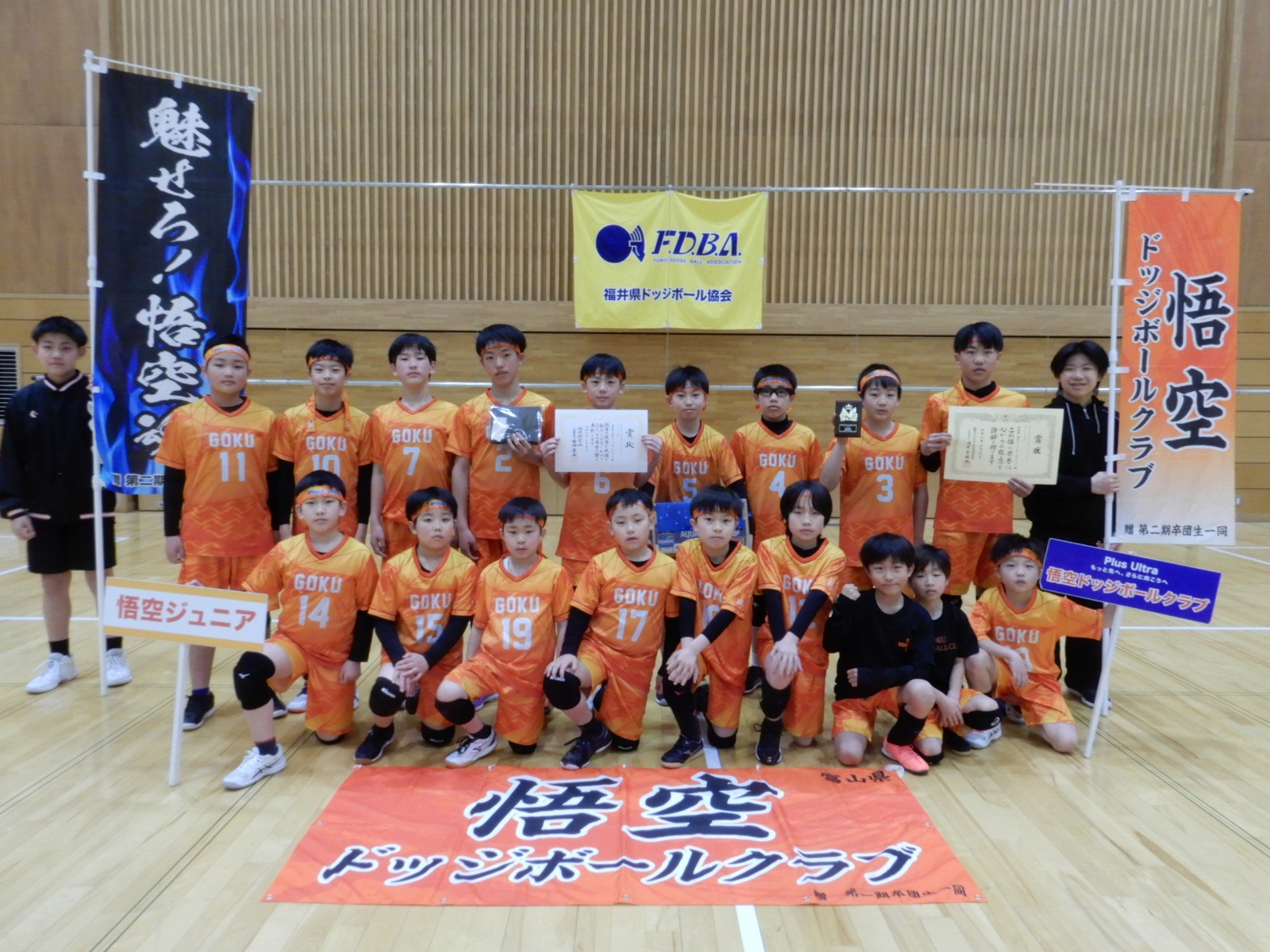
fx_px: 881
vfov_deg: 56.8
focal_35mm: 24
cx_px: 635
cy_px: 476
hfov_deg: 71.6
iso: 400
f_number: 6.3
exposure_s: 1/13
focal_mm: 4.3
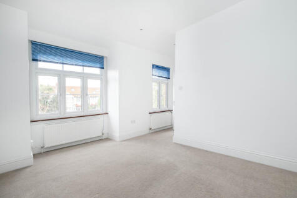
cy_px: 99
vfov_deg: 77.3
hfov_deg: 100.4
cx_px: 148
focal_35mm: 15
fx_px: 124
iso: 320
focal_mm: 10
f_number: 6.4
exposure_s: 1/40
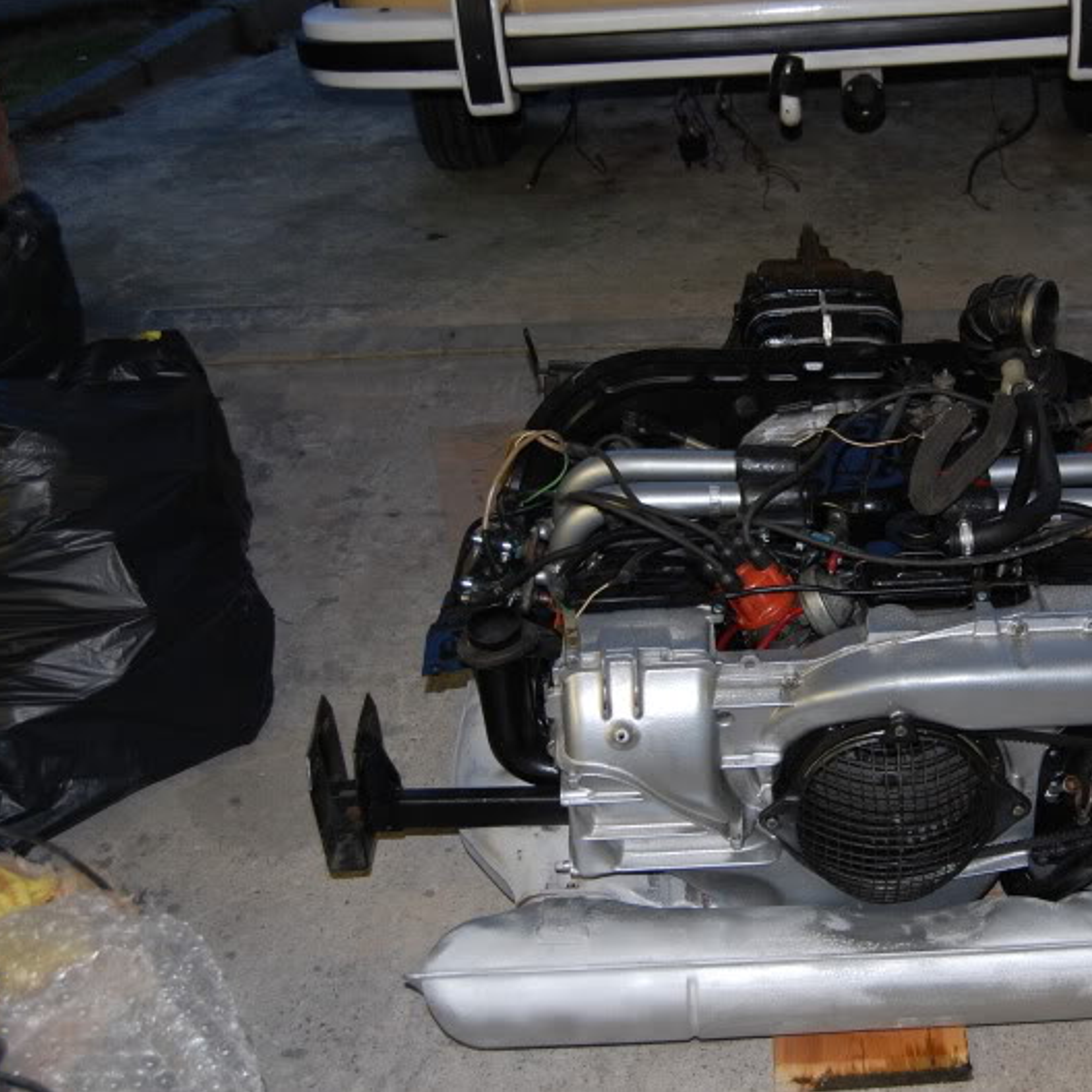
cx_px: 801
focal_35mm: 54
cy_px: 545
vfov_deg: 31.6
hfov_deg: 31.2
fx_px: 1927
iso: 400
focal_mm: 28
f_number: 4.2
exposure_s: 1/60
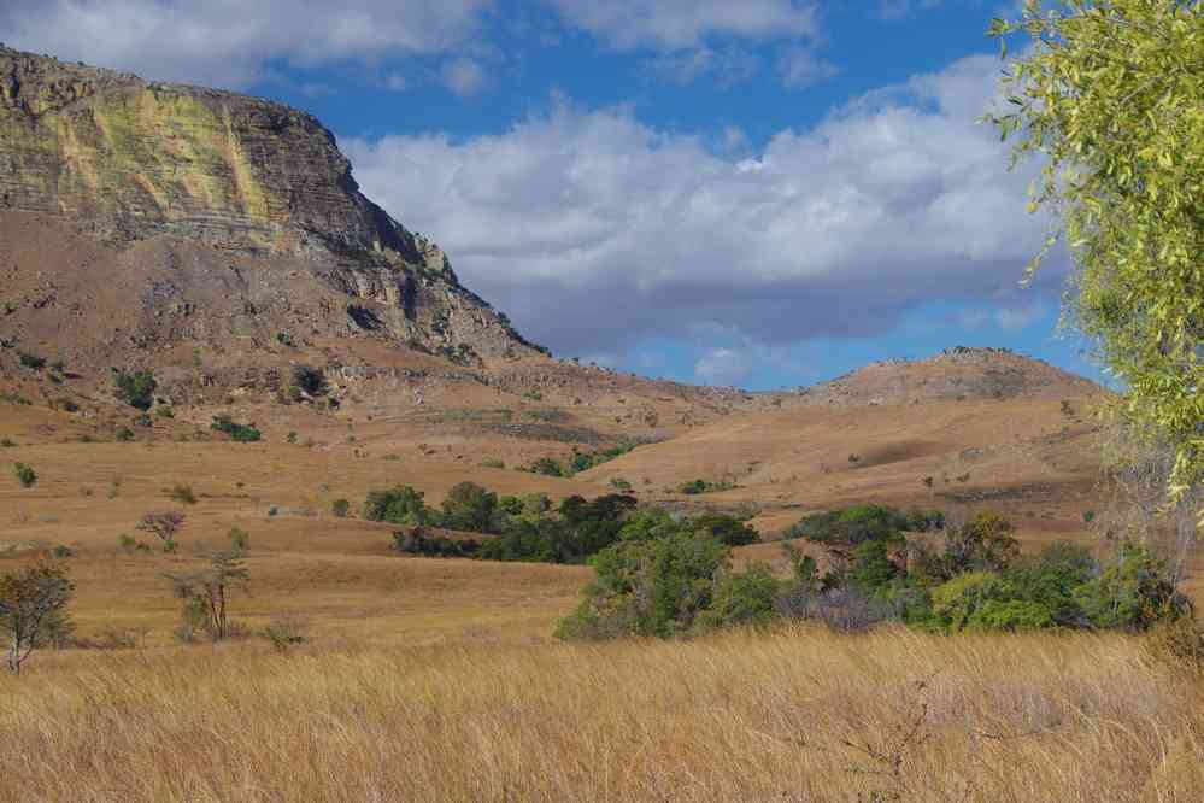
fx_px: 2759
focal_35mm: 82
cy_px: 402
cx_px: 602
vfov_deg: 16.6
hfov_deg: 24.6
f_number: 11
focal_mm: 55
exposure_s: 1/125
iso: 200
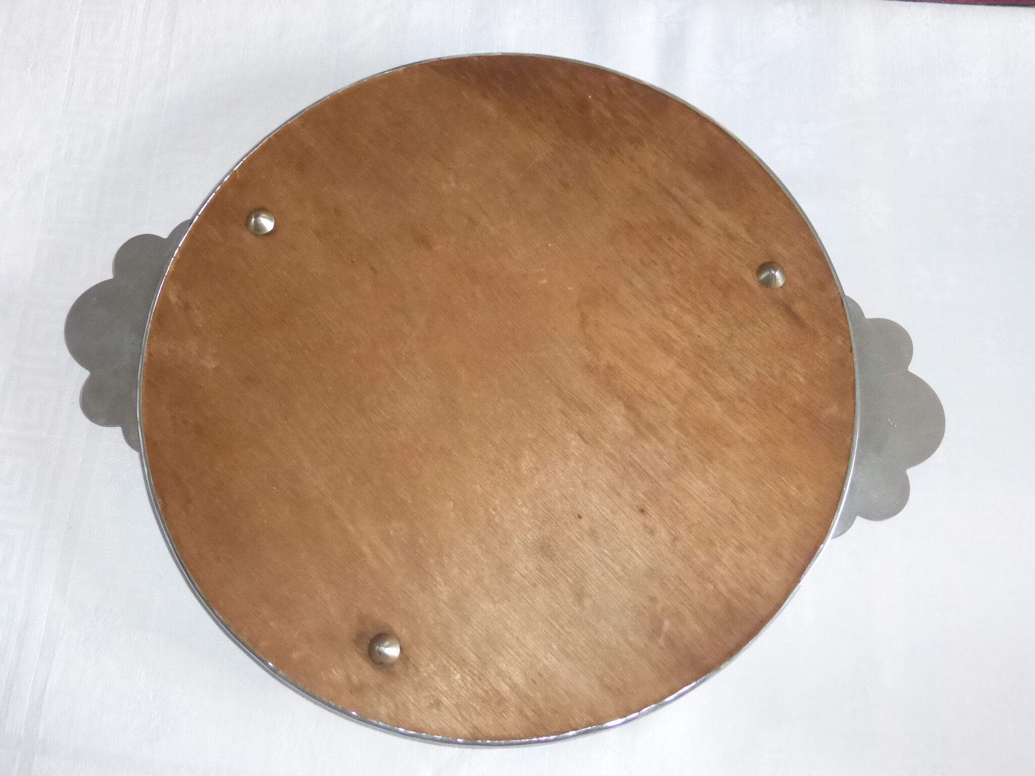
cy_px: 388
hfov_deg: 54.0
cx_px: 518
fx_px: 1017
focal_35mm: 34
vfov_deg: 41.8
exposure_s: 1/60
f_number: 3.7
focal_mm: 6.1
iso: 800
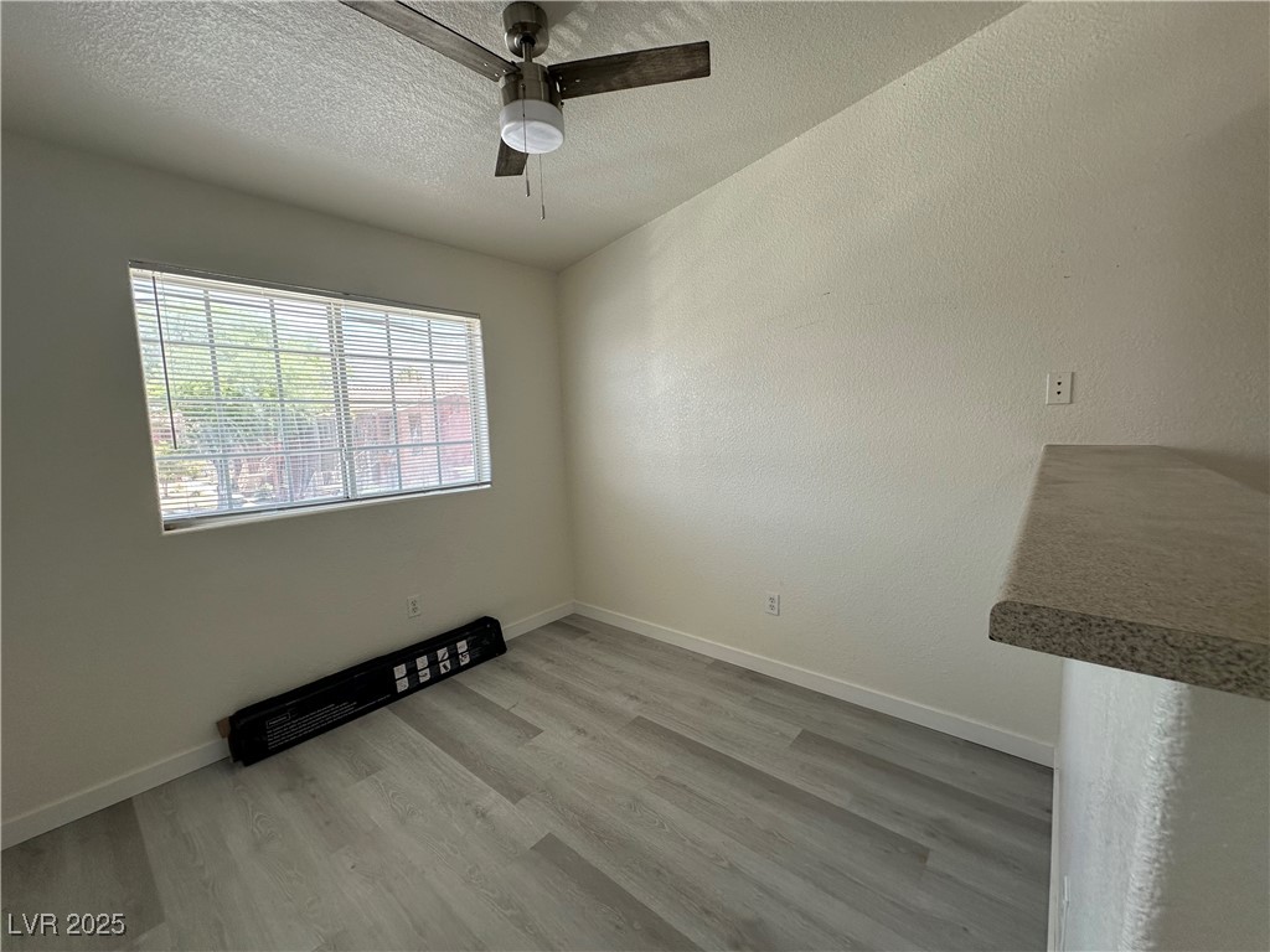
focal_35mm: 14
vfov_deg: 85.7
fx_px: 514
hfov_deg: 102.1
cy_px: 476
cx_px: 635
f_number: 2.2
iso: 64
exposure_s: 1/120
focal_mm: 2.22
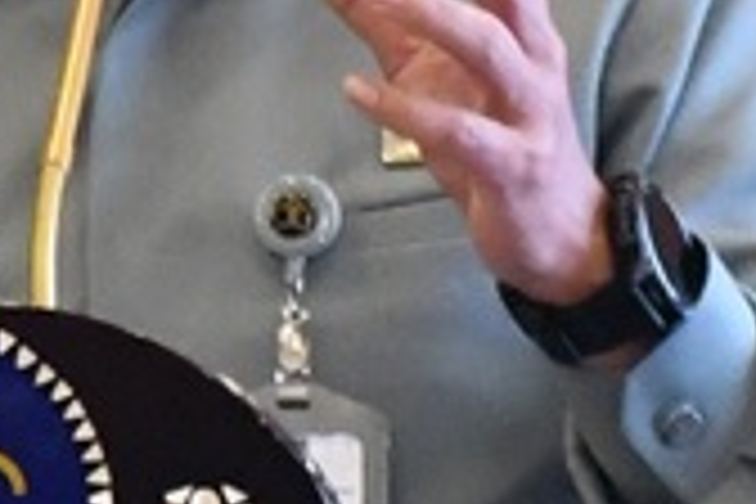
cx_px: 220
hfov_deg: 3.6
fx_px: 11990
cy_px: -97
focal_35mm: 571
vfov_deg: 2.4
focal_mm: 120
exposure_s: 1/125
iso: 3200
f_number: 4
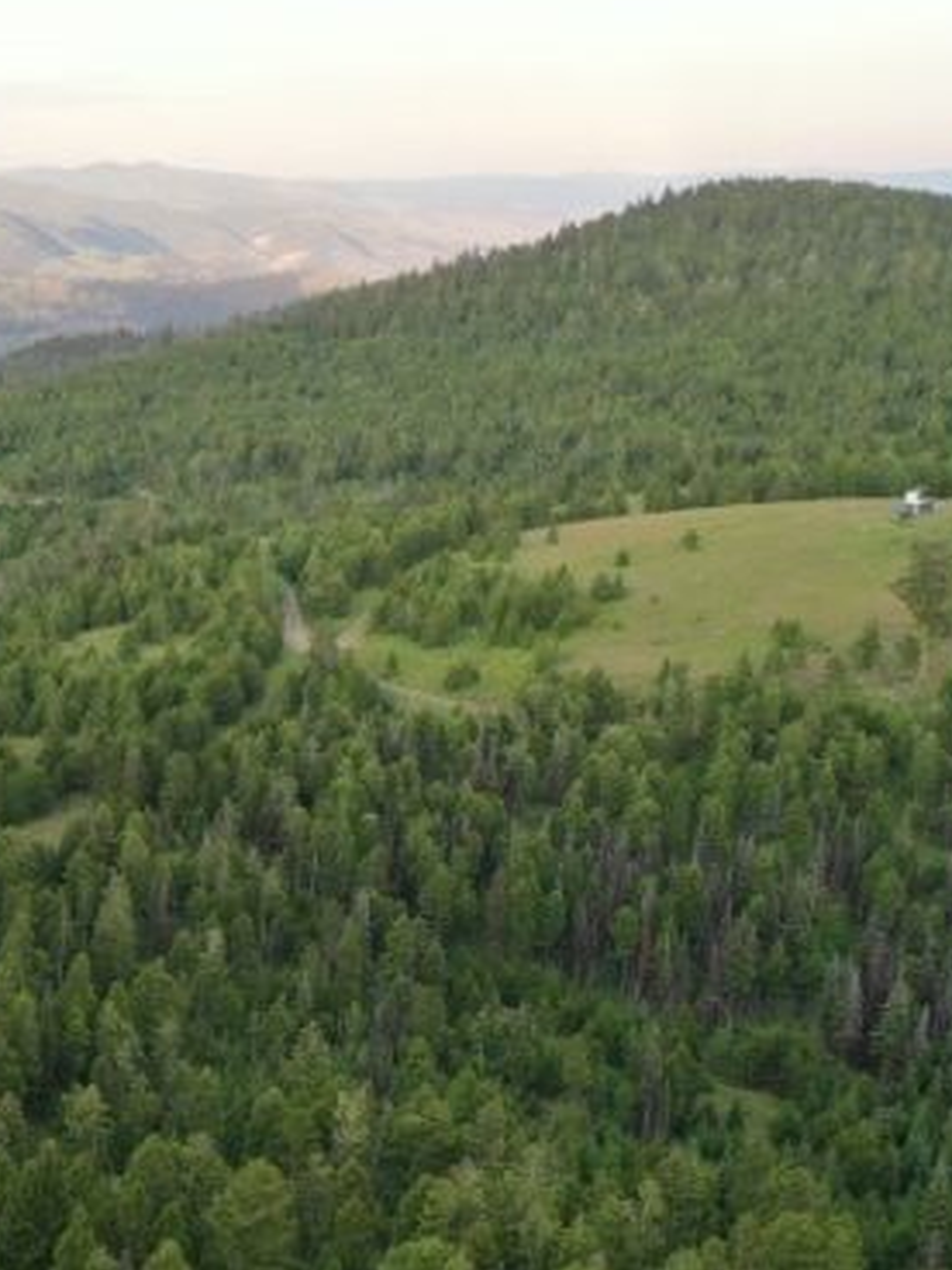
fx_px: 2750
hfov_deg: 16.7
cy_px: 965
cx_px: -711
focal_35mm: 75
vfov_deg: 25.7
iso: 100
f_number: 4
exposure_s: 1/80
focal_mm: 10.26
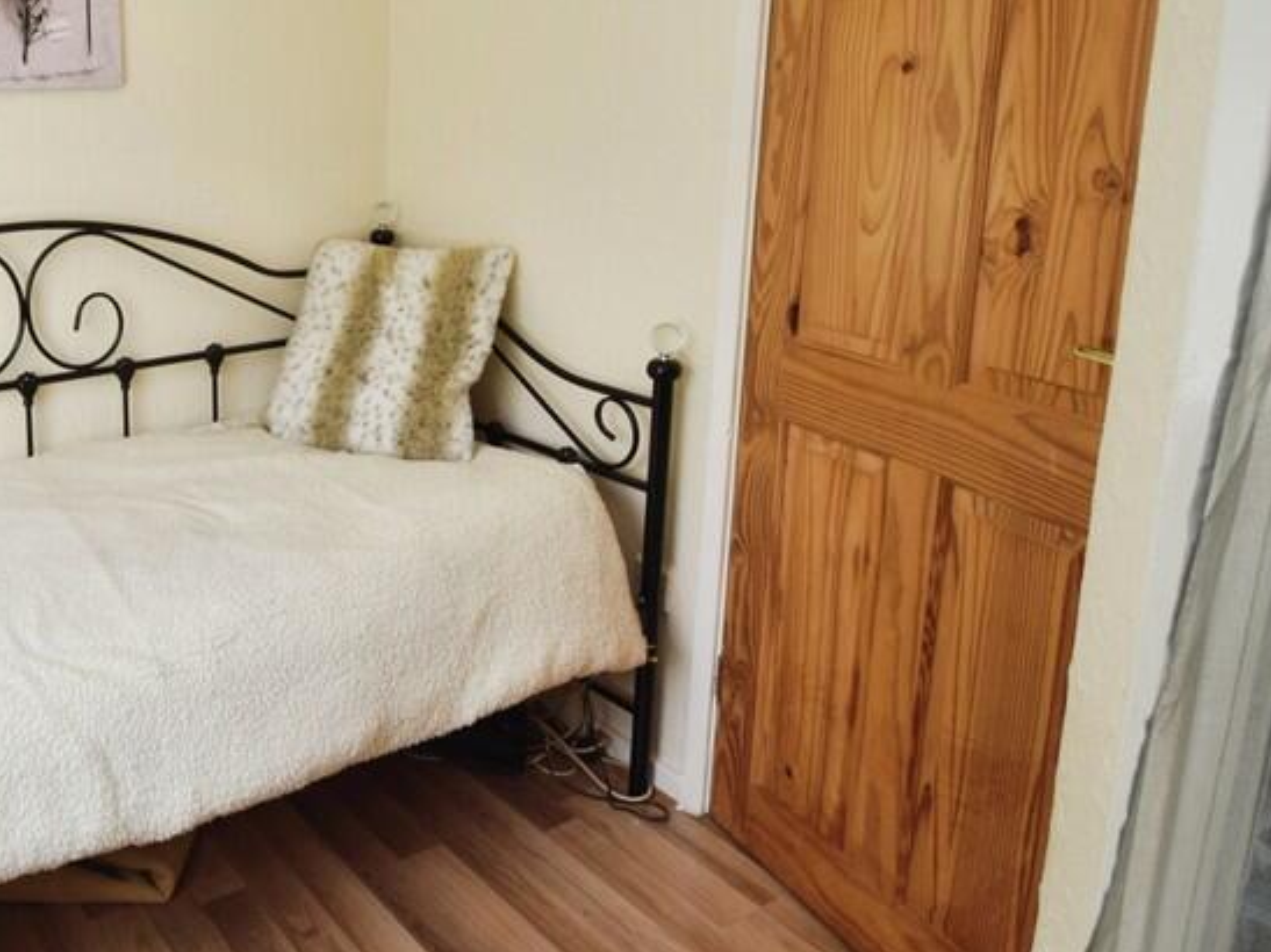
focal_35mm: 27
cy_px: 454
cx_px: 249
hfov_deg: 60.0
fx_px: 991
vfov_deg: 51.3
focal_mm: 10
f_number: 5.6
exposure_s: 1/125
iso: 250
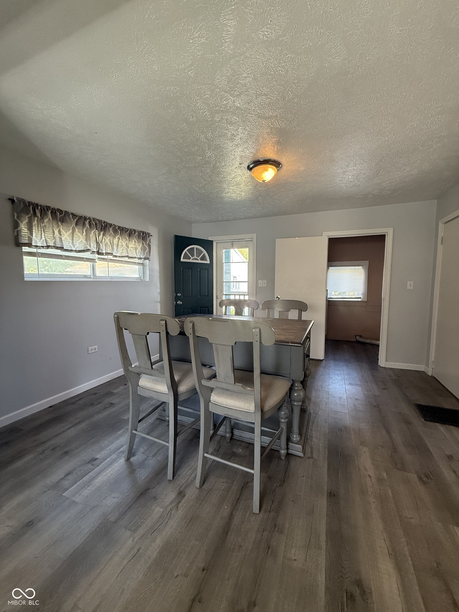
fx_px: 248
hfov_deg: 85.7
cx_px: 230
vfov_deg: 102.1
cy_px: 306
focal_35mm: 14
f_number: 2.2
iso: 400
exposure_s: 1/120
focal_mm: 2.22
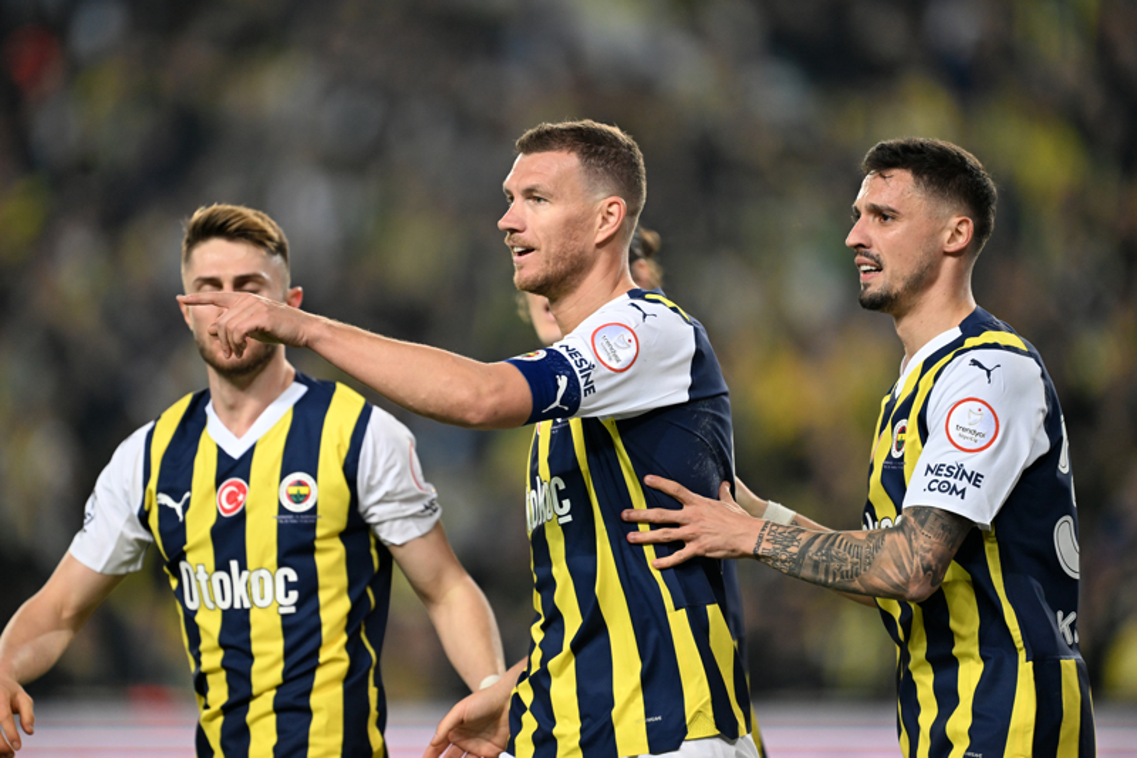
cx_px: 568
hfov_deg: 5.2
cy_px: 379
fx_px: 12630
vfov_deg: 3.4
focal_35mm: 400
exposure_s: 1/1250
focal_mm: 400
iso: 2000
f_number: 2.8
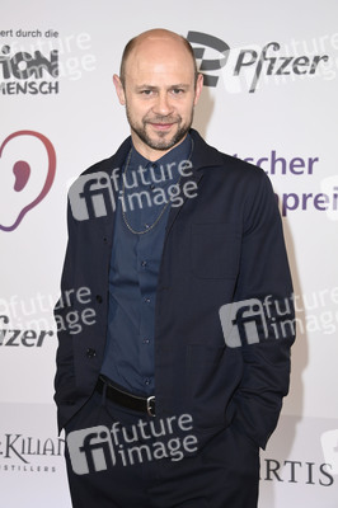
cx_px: 169
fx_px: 875
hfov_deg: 21.9
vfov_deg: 32.4
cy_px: 254
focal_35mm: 62
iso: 800
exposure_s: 1/250
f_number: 5.6
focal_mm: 62
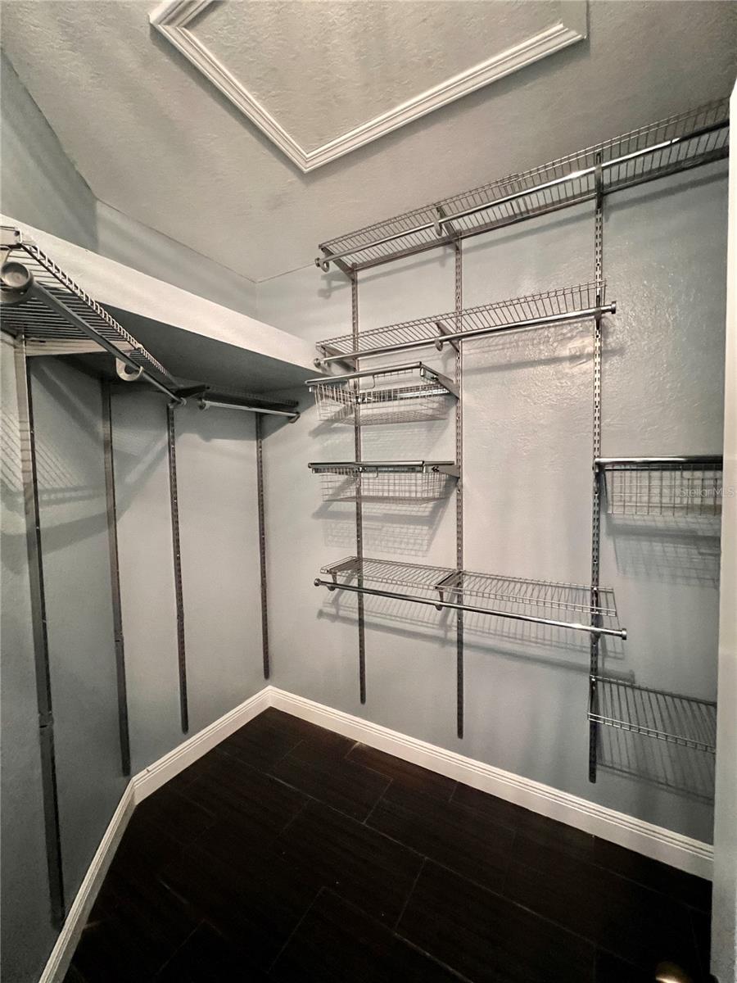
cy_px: 492
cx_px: 368
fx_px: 369
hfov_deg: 89.9
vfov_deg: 106.2
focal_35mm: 13
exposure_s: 1/40
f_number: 1.8
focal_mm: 1.57
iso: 1000
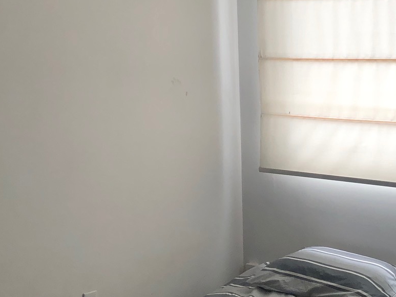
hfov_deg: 26.3
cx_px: 298
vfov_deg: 20.2
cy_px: 139
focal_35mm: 73
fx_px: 835
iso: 50
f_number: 1.8
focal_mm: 3.99
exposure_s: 1/120
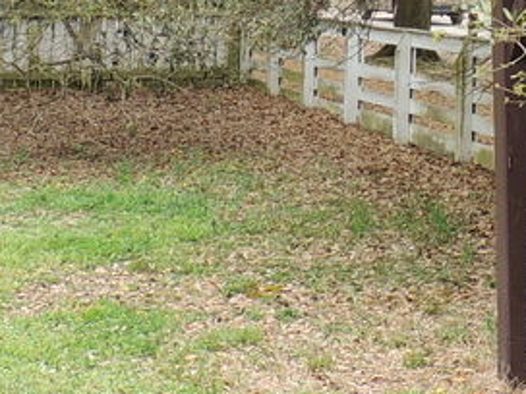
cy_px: -25
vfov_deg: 11.1
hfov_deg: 14.7
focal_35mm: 132
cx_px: 509
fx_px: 2006
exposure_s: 1/320
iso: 100
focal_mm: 4.9
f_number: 3.1
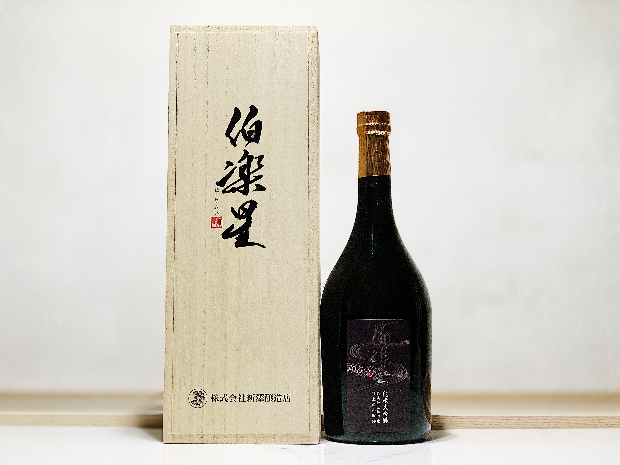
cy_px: 232
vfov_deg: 28.0
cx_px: 310
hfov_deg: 36.8
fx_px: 931
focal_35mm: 52
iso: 64
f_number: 2.4
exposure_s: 1/49
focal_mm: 6
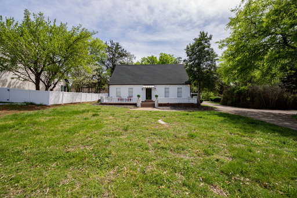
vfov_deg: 81.2
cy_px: 99
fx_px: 115
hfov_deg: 104.3
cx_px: 148
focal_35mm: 14
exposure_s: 1/200
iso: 100
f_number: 7.1
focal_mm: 14
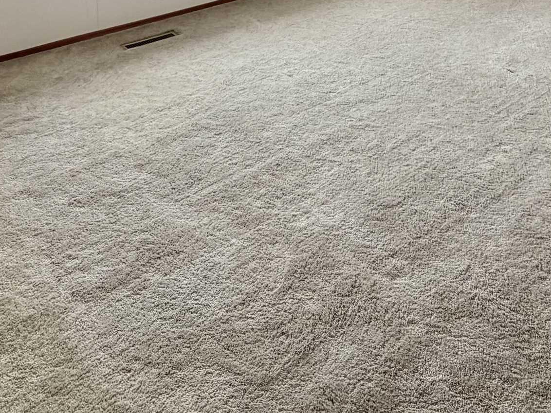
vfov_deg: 30.1
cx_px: 323
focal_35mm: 38
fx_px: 605
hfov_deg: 48.8
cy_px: -122
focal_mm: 2.22
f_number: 2.2
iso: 125
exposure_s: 1/120
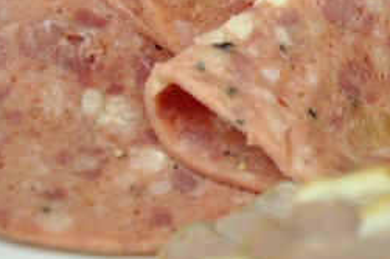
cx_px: 399
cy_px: -67
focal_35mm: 408
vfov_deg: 3.4
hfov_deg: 5.0
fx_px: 4420
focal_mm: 105
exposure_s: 1/60
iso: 500
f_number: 5.6
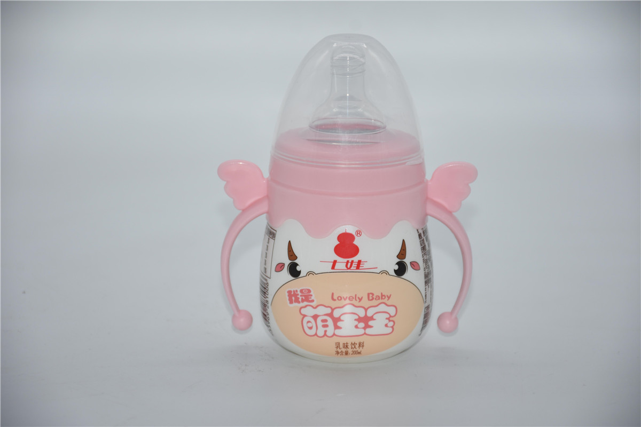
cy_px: 214
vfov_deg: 7.5
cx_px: 320
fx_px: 3258
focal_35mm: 183
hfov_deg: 11.2
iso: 100
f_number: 5.6
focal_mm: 122
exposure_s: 1/125
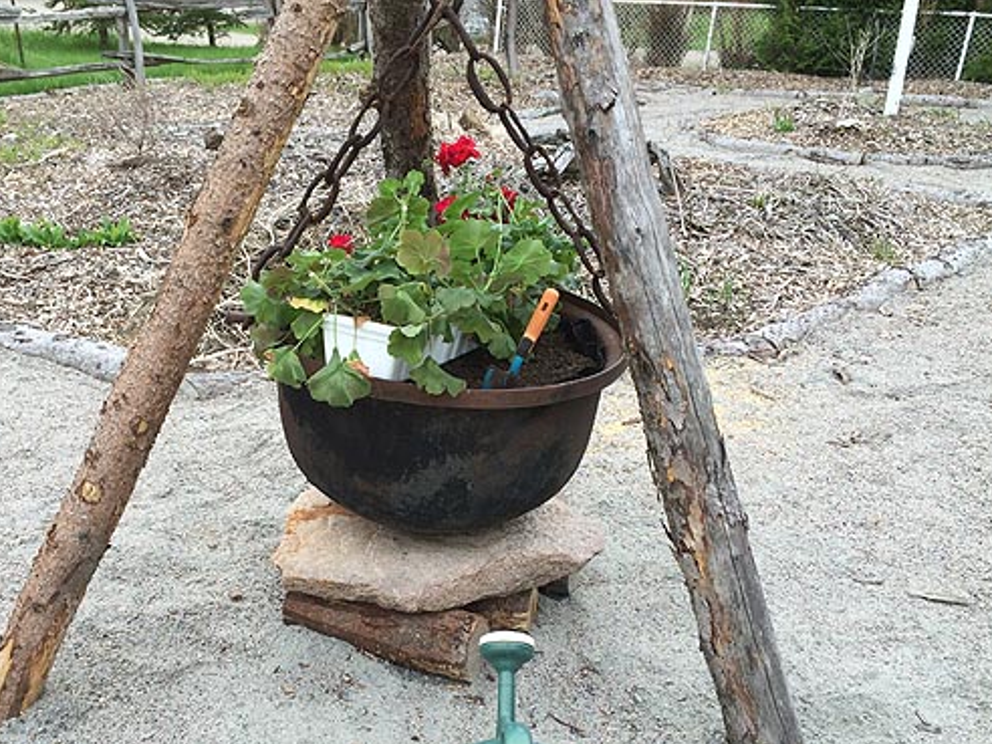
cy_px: 482
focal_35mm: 39
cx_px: 409
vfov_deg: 36.5
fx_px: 1118
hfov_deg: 47.6
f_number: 2.2
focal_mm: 4.12
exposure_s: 1/283
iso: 32
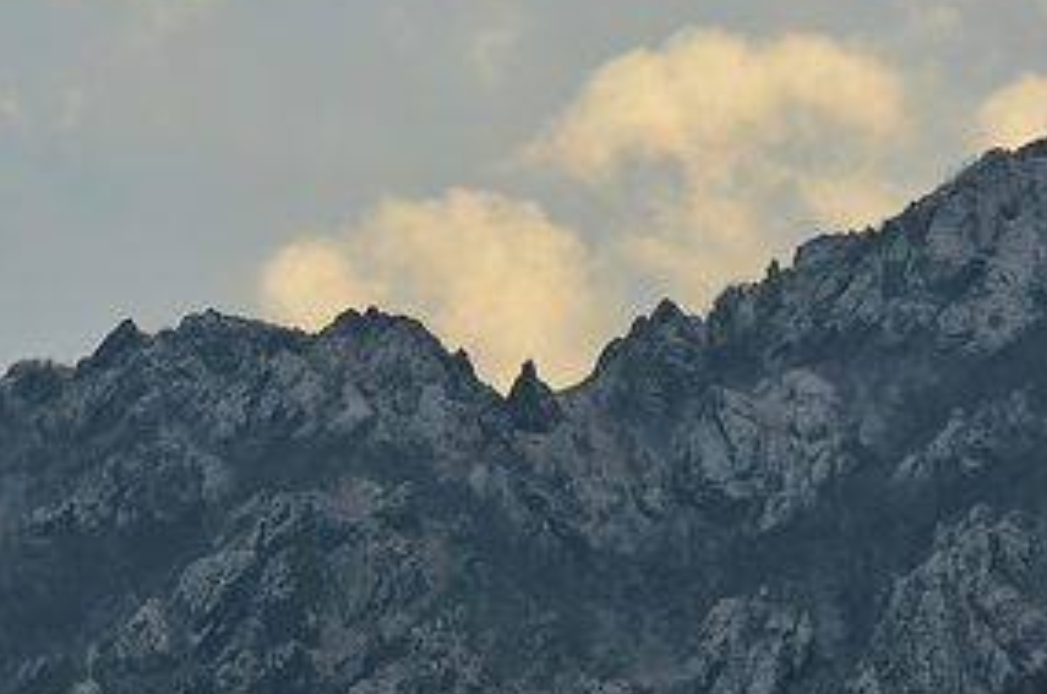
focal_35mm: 394
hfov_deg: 5.2
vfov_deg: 3.5
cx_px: 125
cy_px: 384
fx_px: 11441
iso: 100
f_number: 7.1
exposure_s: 1/400
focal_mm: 125
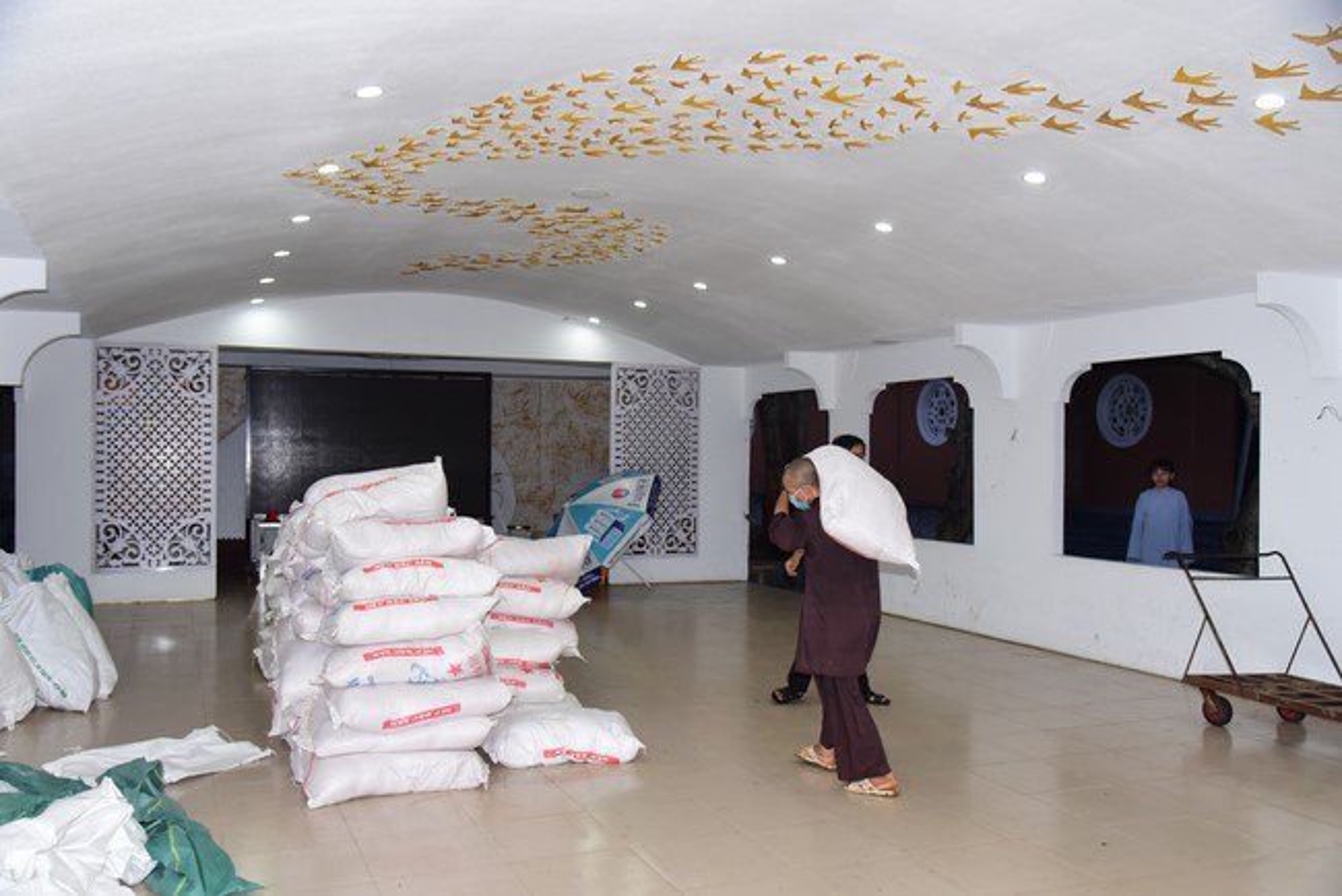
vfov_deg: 42.4
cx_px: 671
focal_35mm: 31
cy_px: 448
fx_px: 1156
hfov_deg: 60.3
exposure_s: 1/160
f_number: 5.6
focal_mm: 31
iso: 1600
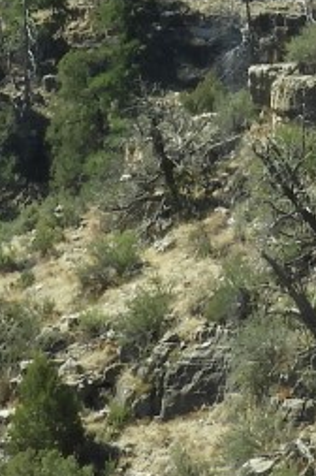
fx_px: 9783
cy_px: -487
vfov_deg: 2.8
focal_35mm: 741
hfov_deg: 1.8
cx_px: 510
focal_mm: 22.4
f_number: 5
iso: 100
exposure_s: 1/250
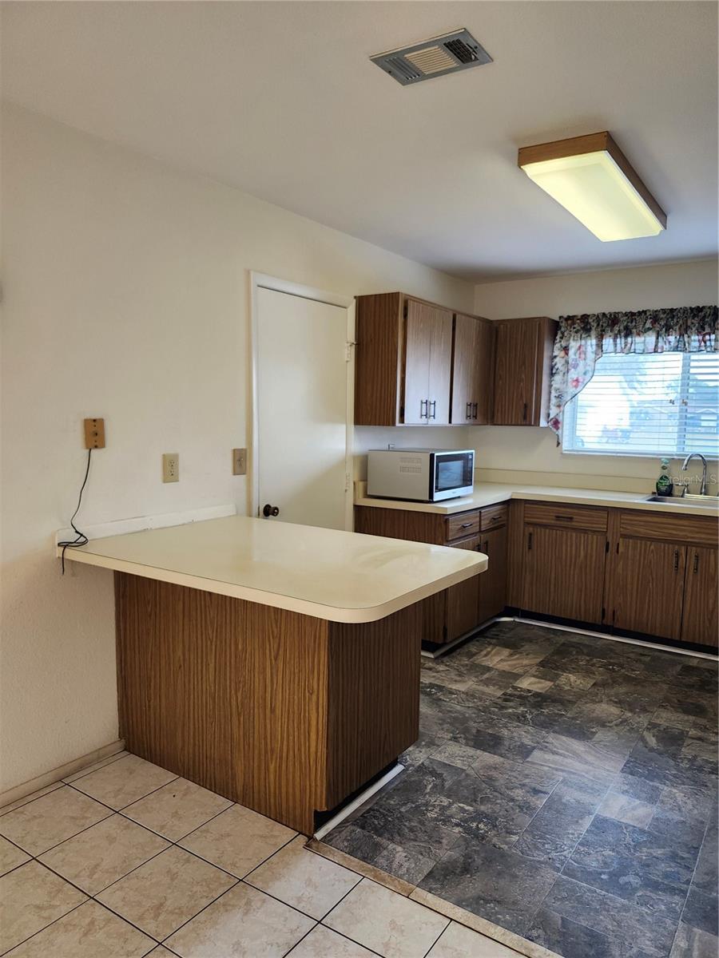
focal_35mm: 23
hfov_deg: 58.9
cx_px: 360
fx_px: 637
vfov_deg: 73.9
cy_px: 479
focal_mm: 5.54
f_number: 1.8
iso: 320
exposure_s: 1/120
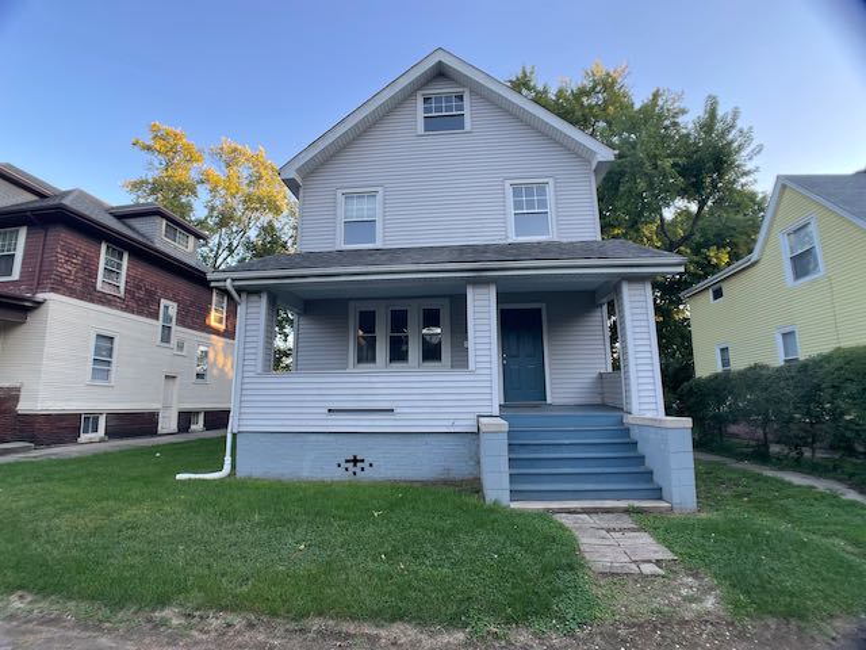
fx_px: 650
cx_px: 433
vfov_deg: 53.1
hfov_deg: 67.3
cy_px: 325
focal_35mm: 26
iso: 32
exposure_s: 1/235
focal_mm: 4.2
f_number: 1.6
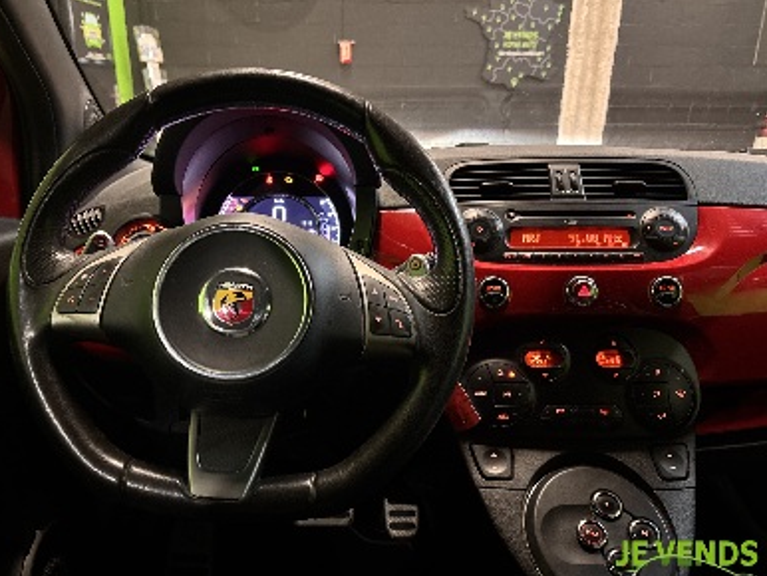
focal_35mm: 28
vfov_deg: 49.8
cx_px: 356
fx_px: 621
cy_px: 306
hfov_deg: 63.3
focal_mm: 5.96
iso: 800
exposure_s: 1/25
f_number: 1.6
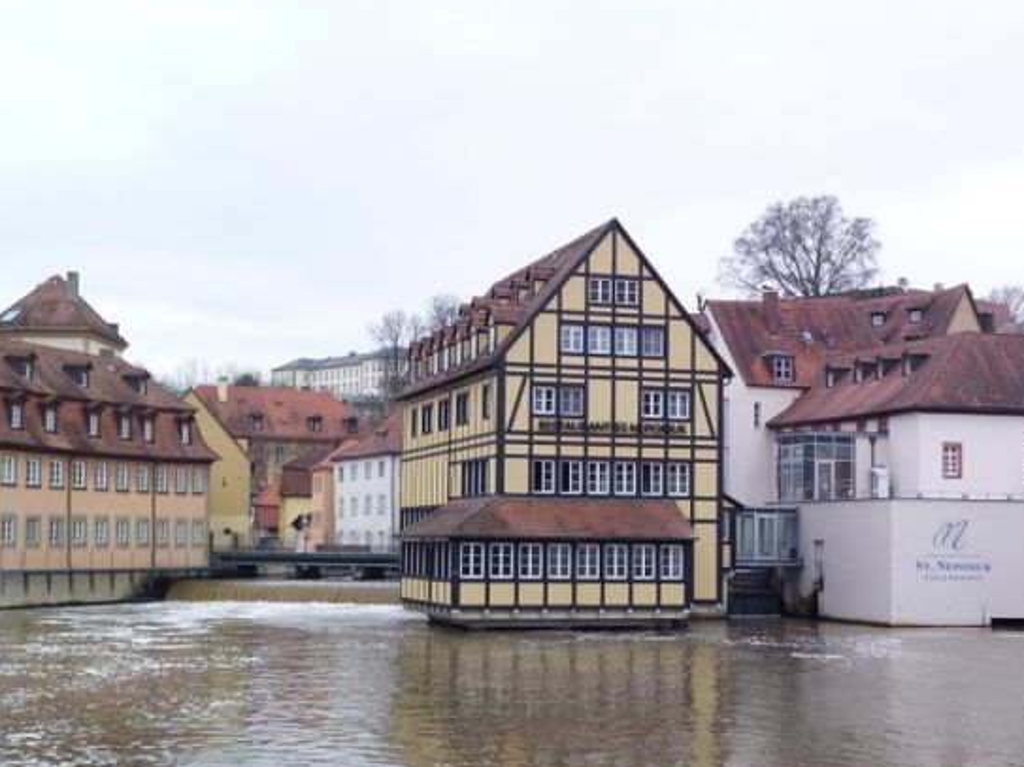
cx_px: 581
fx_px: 1656
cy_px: 417
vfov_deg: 26.1
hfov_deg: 34.3
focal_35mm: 56
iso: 100
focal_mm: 8.7
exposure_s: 1/100
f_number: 4.1
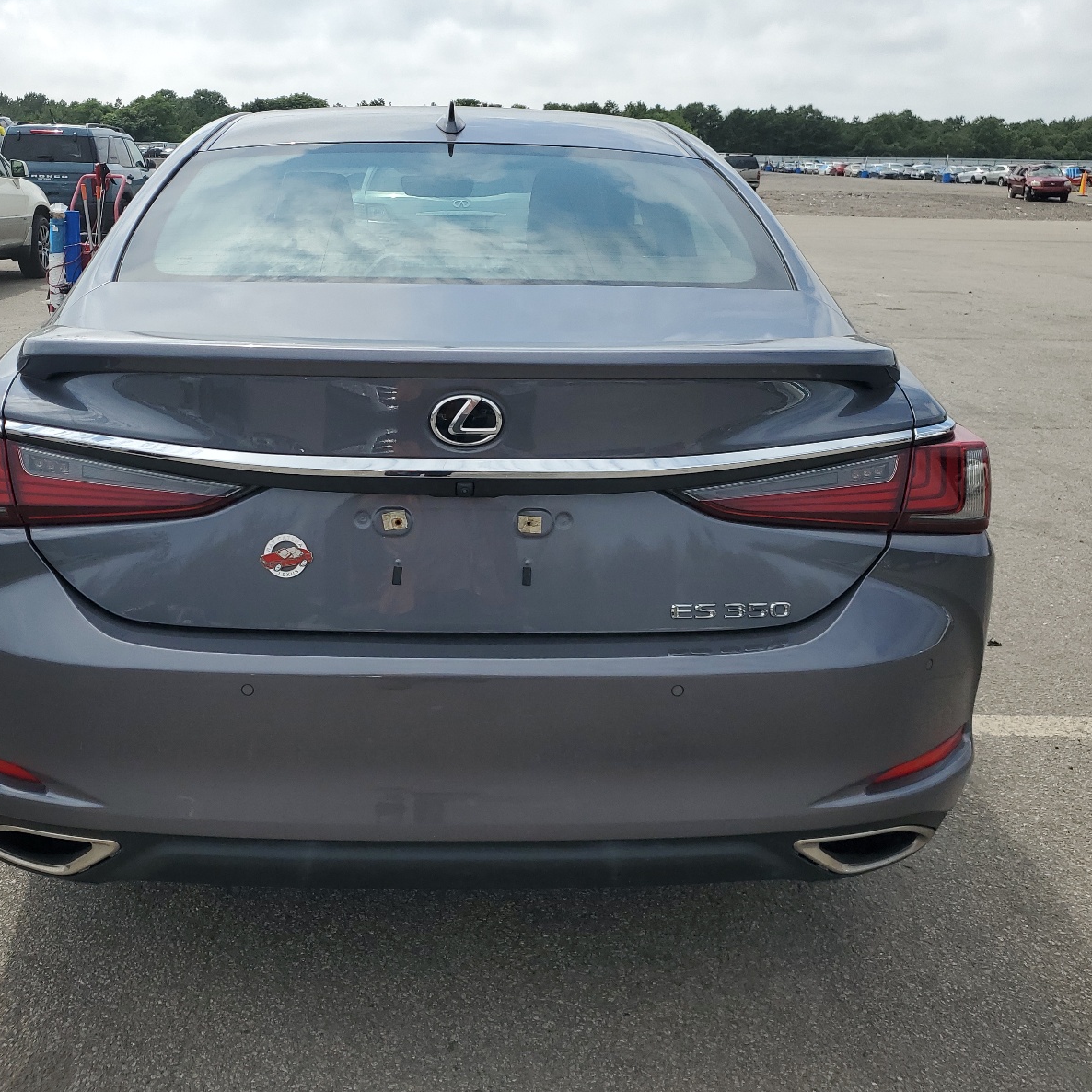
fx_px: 1106
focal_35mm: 31
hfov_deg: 52.2
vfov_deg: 52.5
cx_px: 446
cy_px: 550
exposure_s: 1/5000
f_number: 1.5
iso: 50
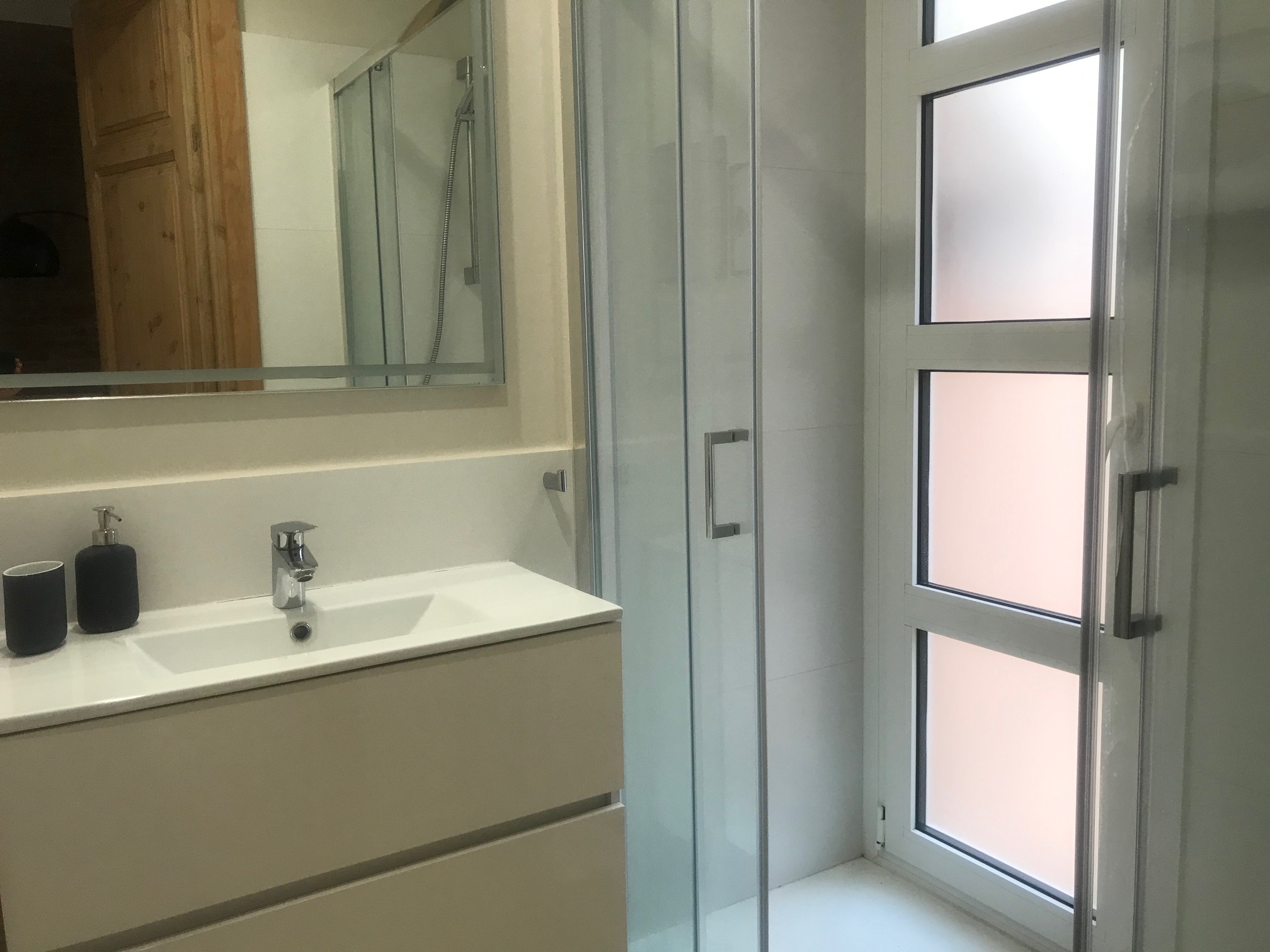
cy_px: 476
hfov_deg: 63.4
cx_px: 635
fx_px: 1027
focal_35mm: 28
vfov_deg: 49.7
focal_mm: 3.99
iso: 25
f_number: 1.8
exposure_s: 1/33
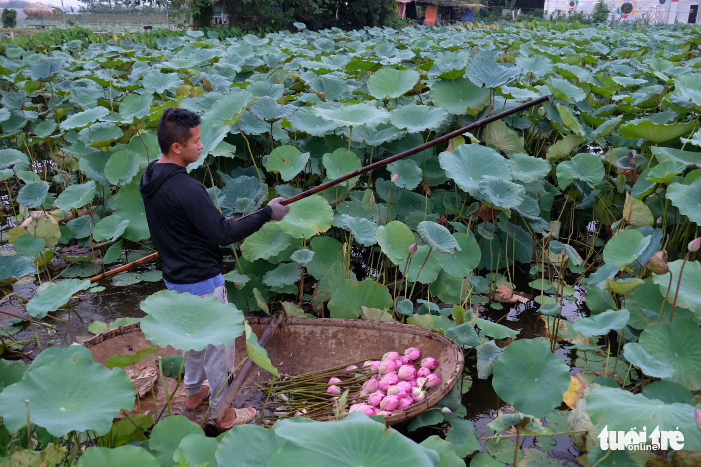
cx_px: 350
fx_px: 565
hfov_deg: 63.7
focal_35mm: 29
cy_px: 234
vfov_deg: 45.0
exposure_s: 1/160
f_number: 3.6
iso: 1600
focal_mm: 19.5
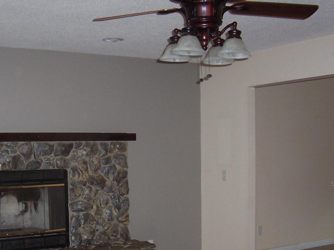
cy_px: 183
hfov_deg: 34.6
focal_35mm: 55
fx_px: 531
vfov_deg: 26.3
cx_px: 112
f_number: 2.8
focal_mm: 5.6
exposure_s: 1/60
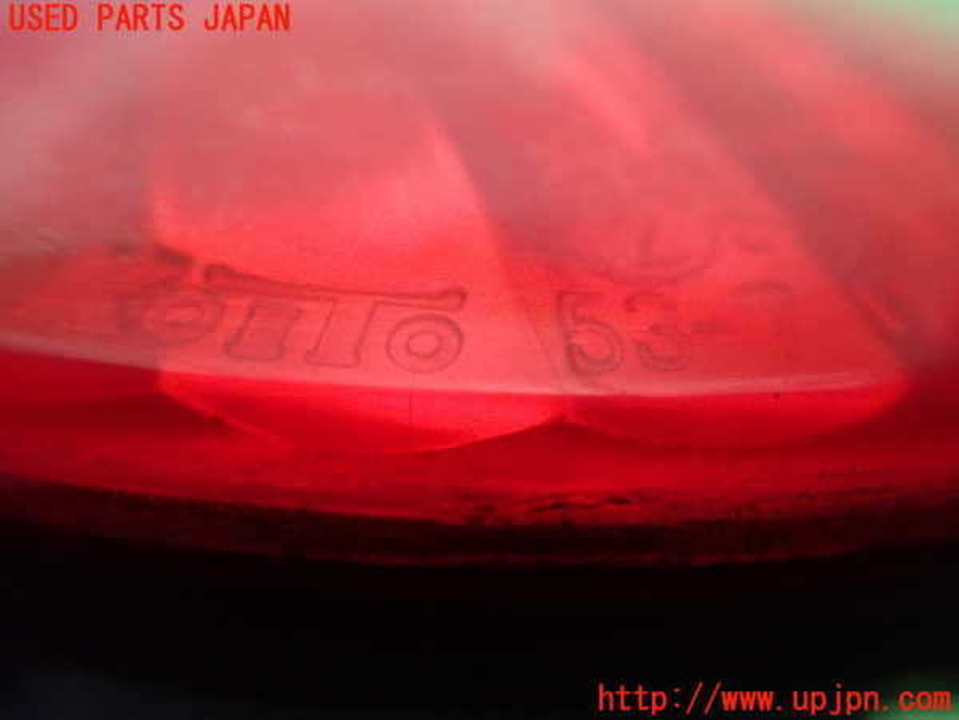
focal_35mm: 30
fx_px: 831
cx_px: 480
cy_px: 360
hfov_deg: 60.0
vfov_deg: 46.8
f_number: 2.3
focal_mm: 5.5
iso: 800
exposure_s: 1/125
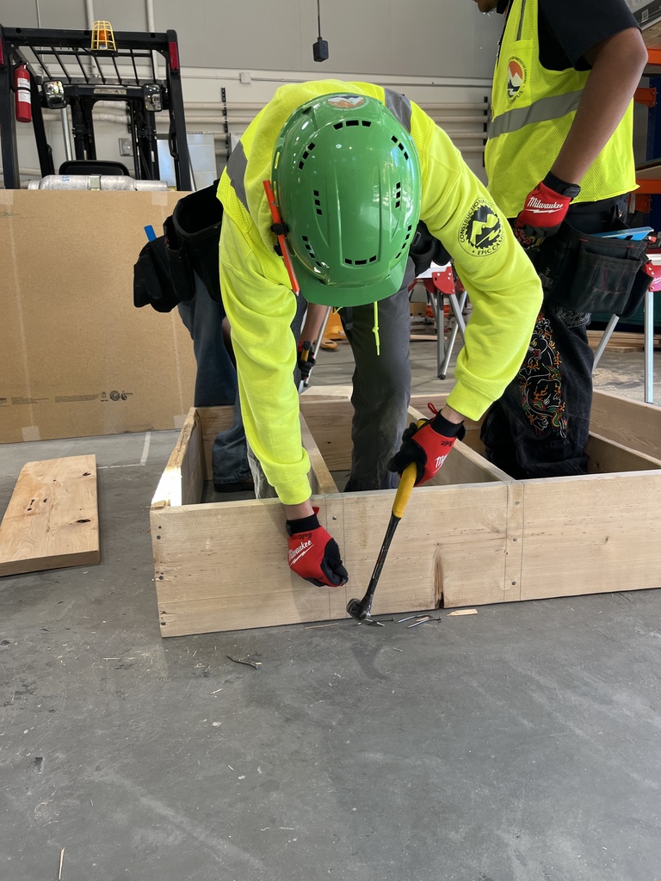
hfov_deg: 53.1
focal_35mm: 26
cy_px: 440
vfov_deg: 67.3
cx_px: 330
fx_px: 662
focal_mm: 5.1
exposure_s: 1/121
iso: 50
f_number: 1.6
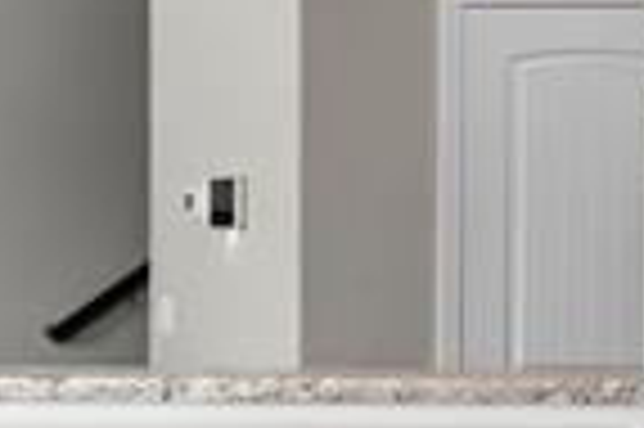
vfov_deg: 10.6
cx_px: -590
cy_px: 252
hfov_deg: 13.8
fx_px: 2305
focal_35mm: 129
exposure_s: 1/10
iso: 500
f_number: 8
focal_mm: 18
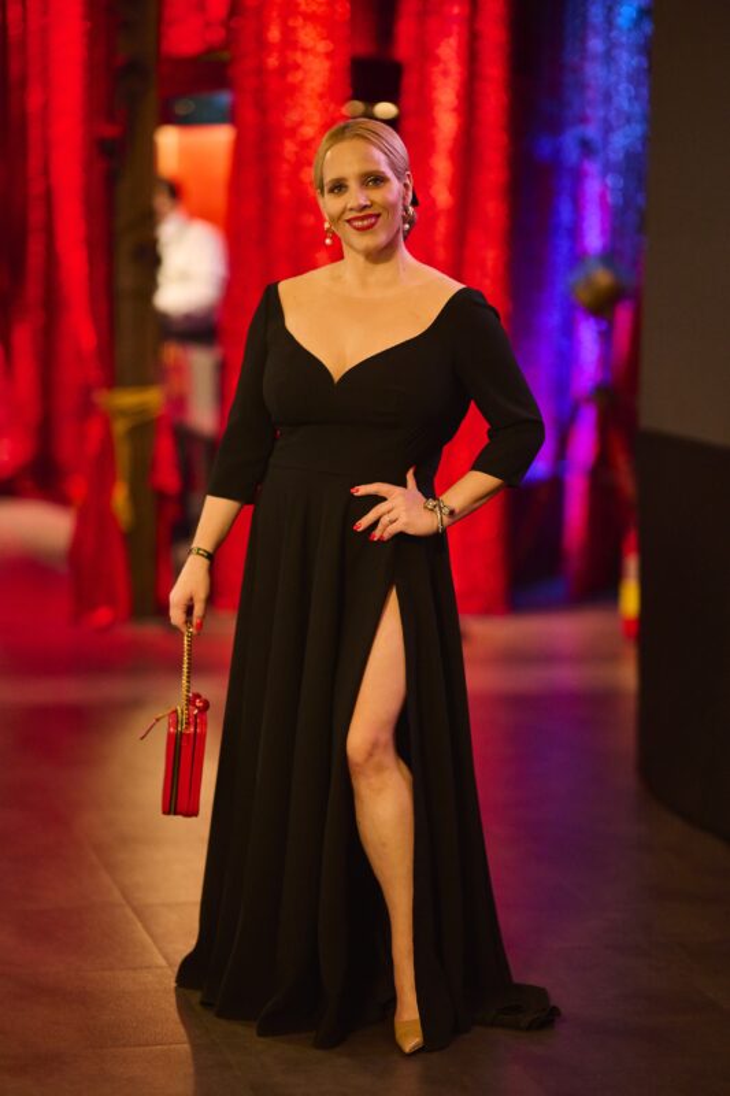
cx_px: 365
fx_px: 2586
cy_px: 548
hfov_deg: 16.1
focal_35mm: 85
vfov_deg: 23.9
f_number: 1.2
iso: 1600
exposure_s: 1/250
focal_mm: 85
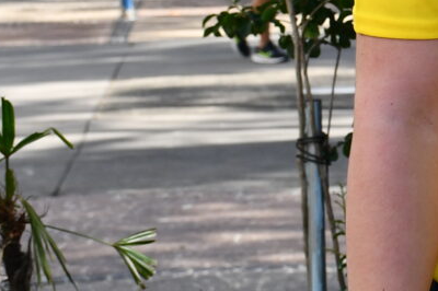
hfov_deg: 8.2
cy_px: -59
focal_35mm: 245
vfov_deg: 5.6
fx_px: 2978
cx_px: 724
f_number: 7.1
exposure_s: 1/250
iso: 200
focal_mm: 34
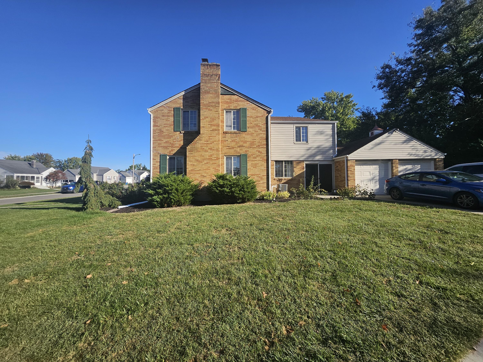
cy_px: 181
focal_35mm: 13
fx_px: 181
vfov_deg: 89.9
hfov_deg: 106.2
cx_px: 242
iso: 32
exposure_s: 1/1167
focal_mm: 1.74
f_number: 2.2
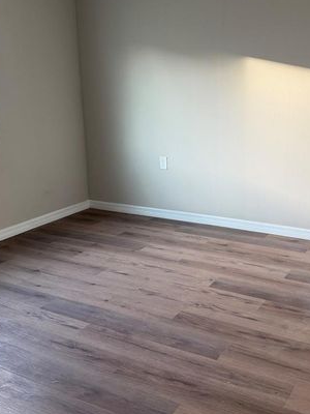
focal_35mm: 40
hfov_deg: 35.8
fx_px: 478
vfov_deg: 46.5
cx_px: 193
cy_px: 166
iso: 160
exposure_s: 1/120
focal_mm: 6.76
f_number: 1.78
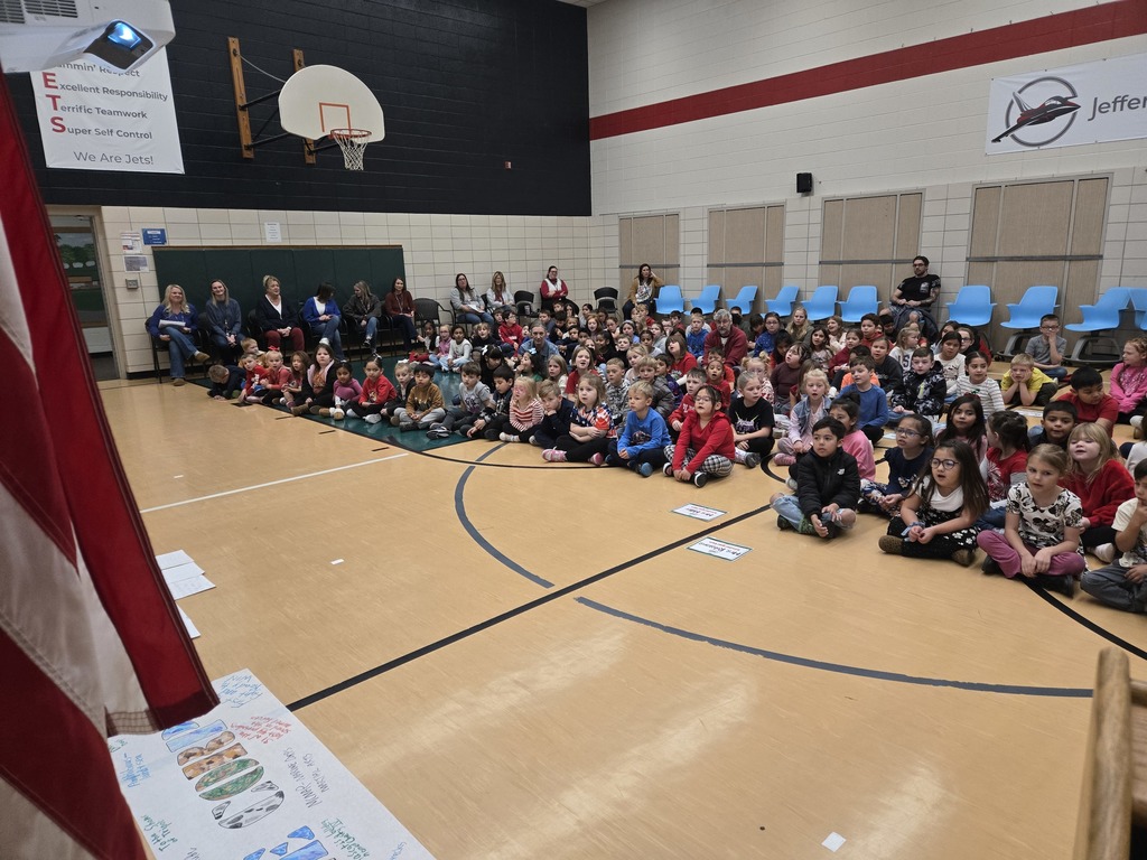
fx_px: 762
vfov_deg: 58.9
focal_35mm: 23
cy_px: 430
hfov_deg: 73.9
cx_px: 574
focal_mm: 5.4
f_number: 1.8
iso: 320
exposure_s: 1/120
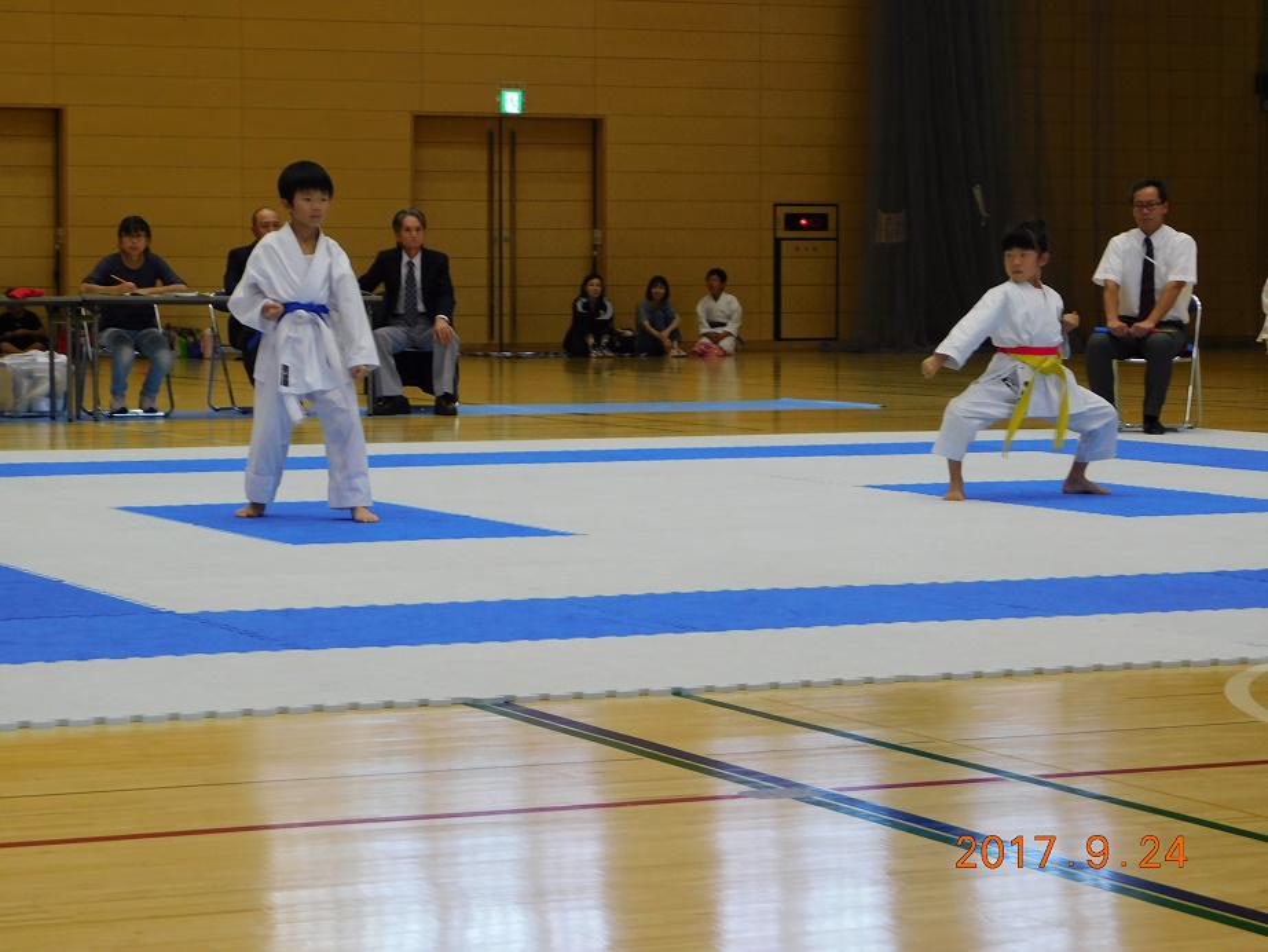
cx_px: 634
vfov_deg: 14.9
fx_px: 3627
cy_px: 476
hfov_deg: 19.8
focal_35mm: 99
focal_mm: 17.6
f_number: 4.6
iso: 140
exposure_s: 1/30
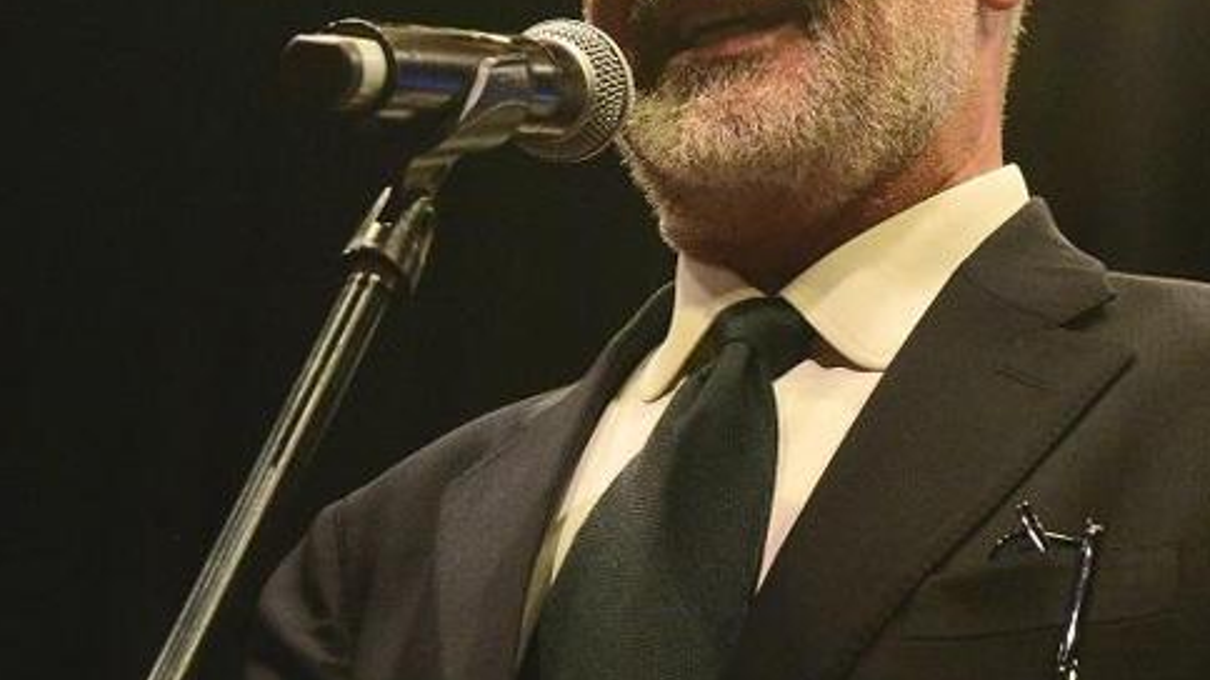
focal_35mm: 243
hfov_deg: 8.9
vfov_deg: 5.0
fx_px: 7795
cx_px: 758
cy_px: 211
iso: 2000
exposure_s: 1/100
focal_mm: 100
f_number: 5.3
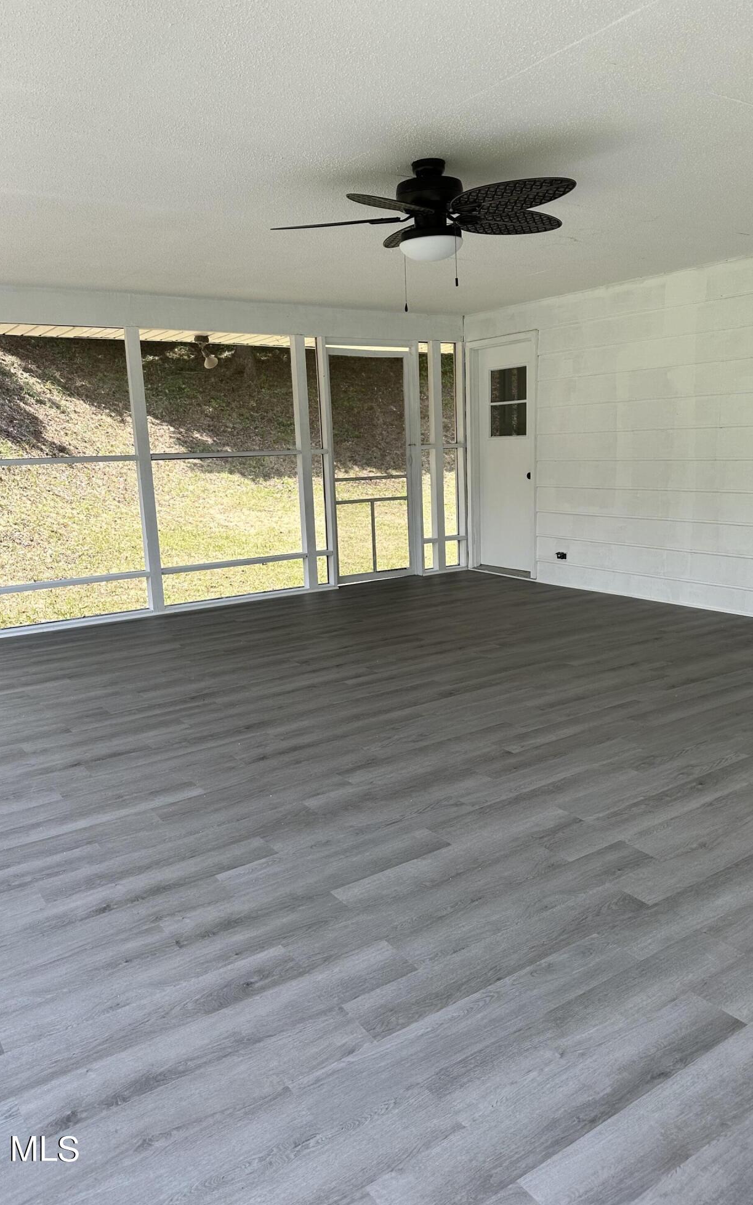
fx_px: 854
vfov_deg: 70.4
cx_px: 390
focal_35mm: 26
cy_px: 590
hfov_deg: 47.6
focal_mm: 6.86
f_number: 1.78
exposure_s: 1/680
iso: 80
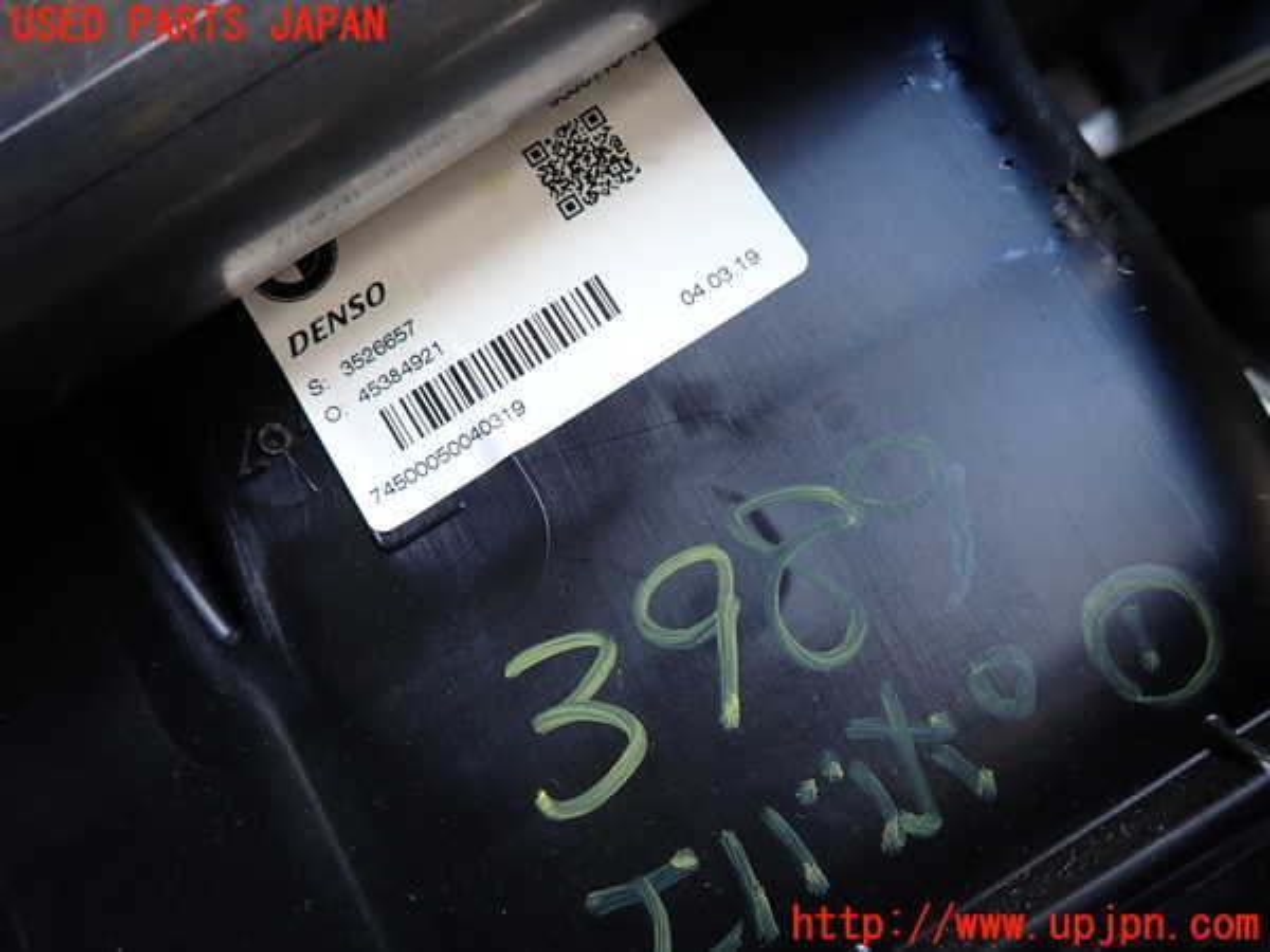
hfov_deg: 69.4
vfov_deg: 54.9
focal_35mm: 25
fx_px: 917
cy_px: 476
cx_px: 635
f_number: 2
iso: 100
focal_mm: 4.5
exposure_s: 1/80
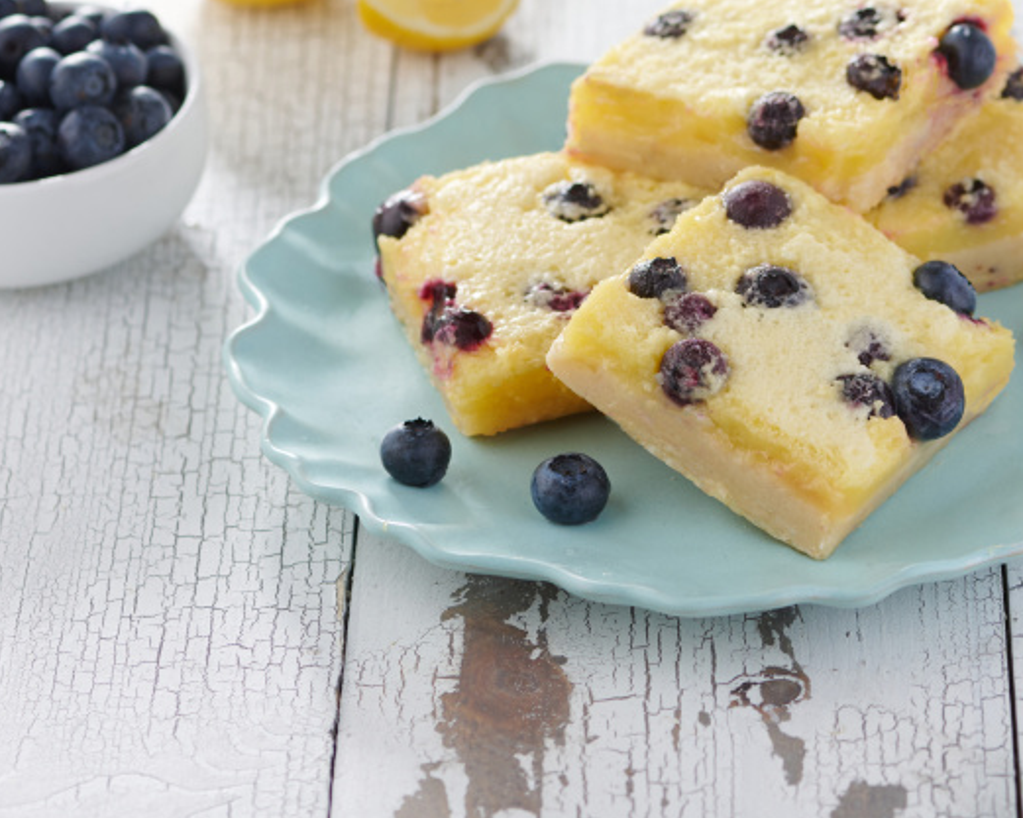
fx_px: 5723
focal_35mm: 189
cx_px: 611
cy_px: 178
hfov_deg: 10.2
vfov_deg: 8.2
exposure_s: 1/200
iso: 250
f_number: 8
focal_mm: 105
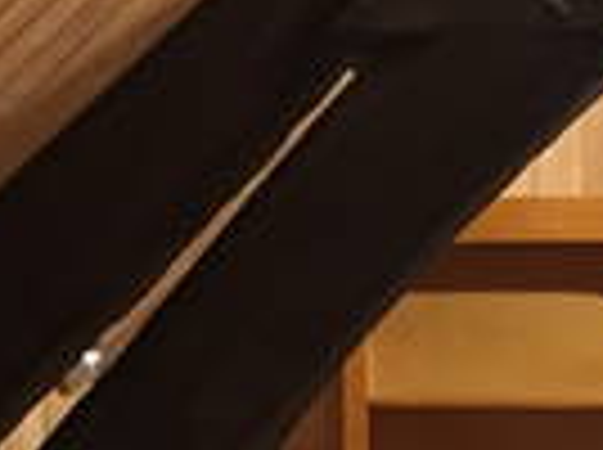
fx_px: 2973
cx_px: 504
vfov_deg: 7.9
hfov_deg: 11.5
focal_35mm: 171
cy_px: 1138
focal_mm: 4.15
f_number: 2.2
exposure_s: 1/25
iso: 200
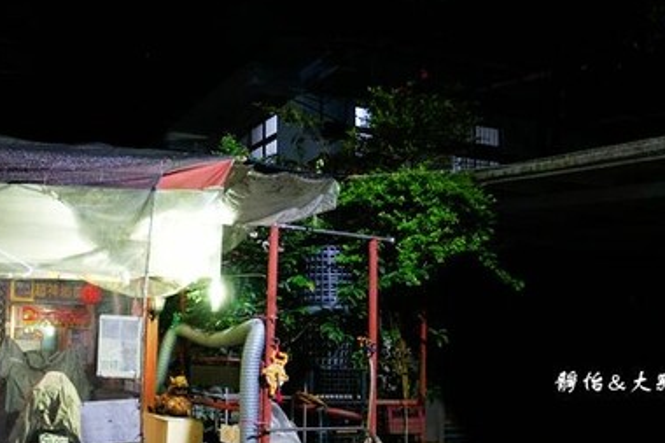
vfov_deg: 34.5
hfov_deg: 48.0
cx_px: 135
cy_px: 315
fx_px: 702
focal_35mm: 38
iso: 1250
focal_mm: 17
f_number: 2.8
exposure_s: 1/30
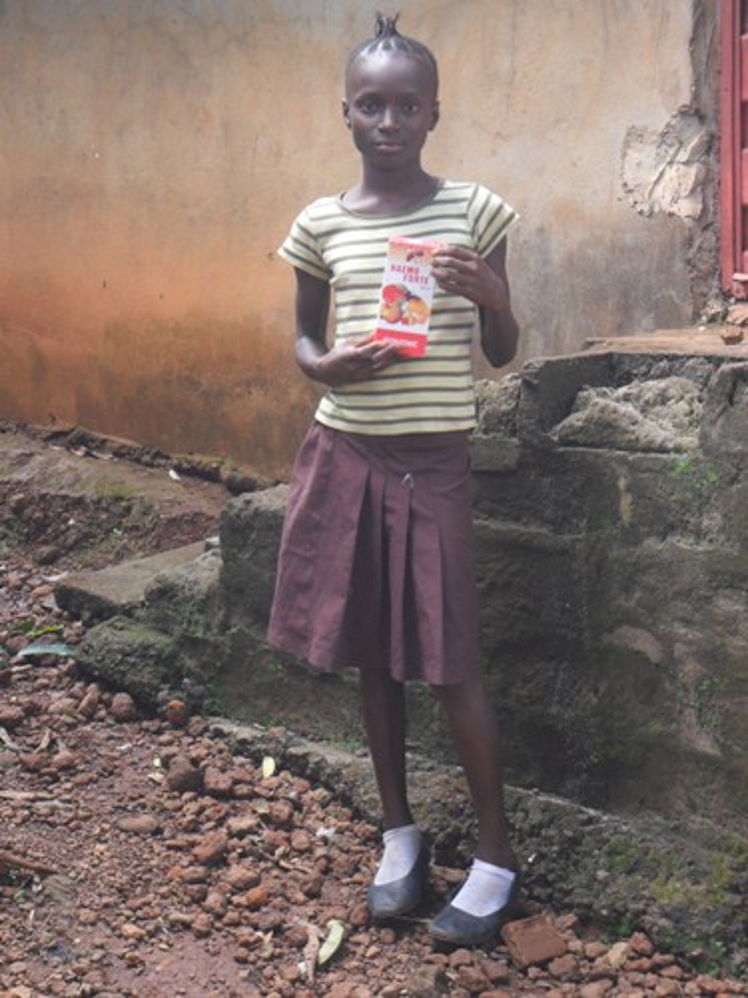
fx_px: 2132
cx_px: 374
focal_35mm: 74
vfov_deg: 26.3
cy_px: 499
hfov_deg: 19.9
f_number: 3.9
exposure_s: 1/60
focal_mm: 13.2
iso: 120
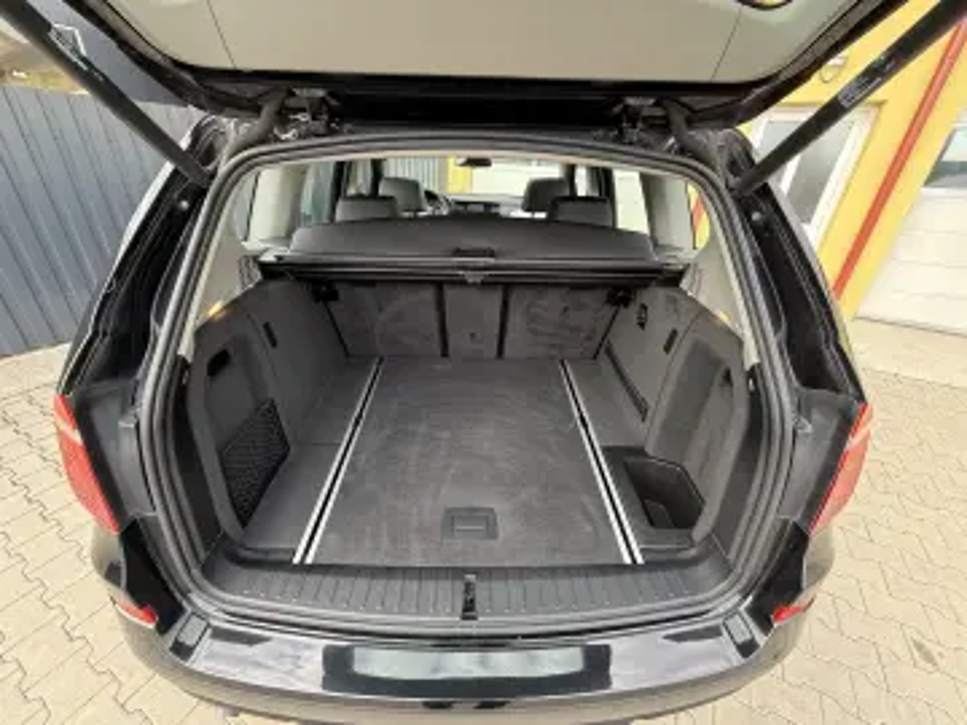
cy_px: 362
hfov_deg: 102.1
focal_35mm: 14
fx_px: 391
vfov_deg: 85.7
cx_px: 484
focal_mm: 2.22
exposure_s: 1/100
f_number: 2.2
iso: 100
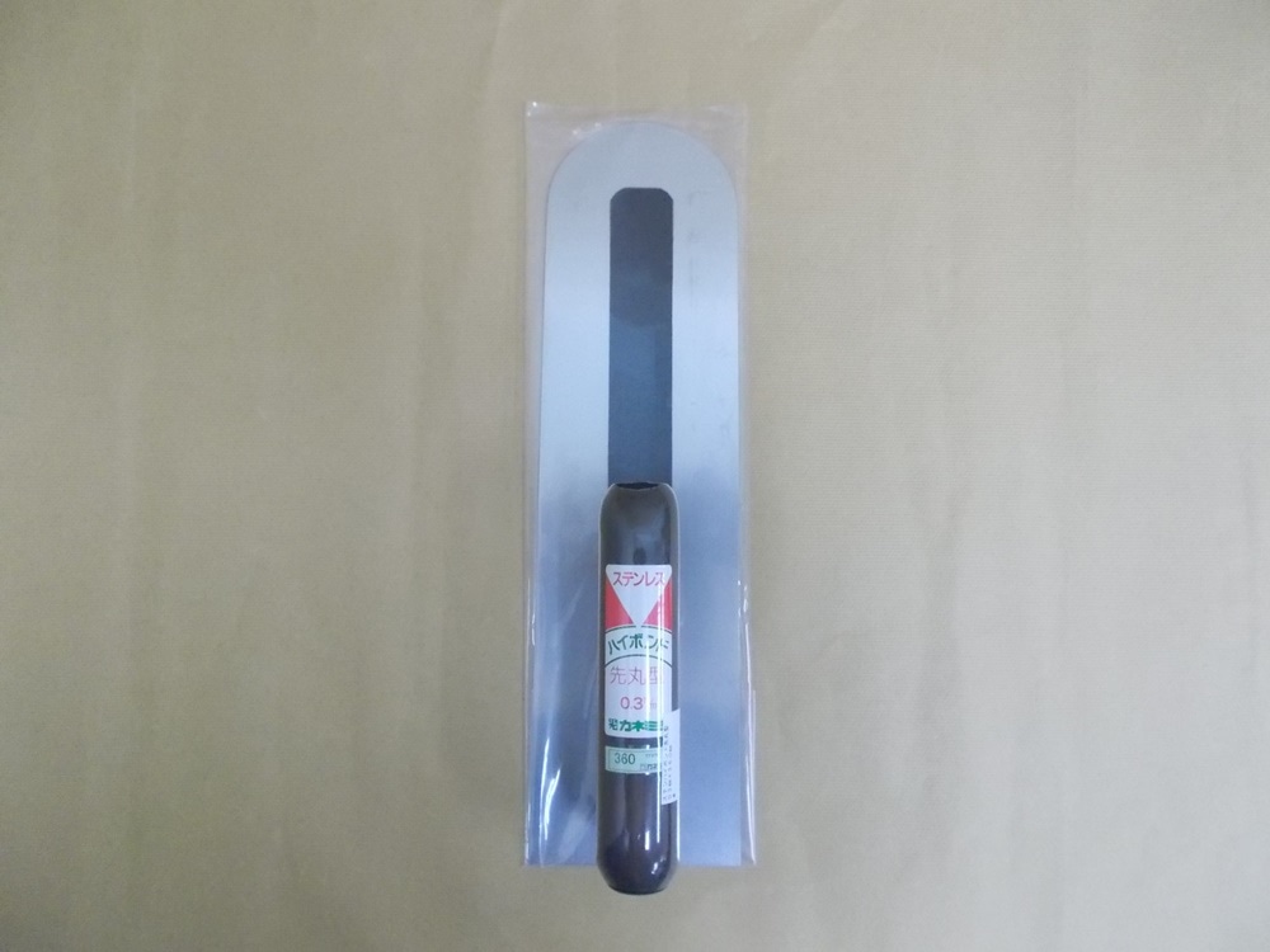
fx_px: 954
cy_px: 476
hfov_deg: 67.3
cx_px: 635
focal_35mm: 26
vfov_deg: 53.1
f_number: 3.2
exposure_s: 1/80
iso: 800
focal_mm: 4.6
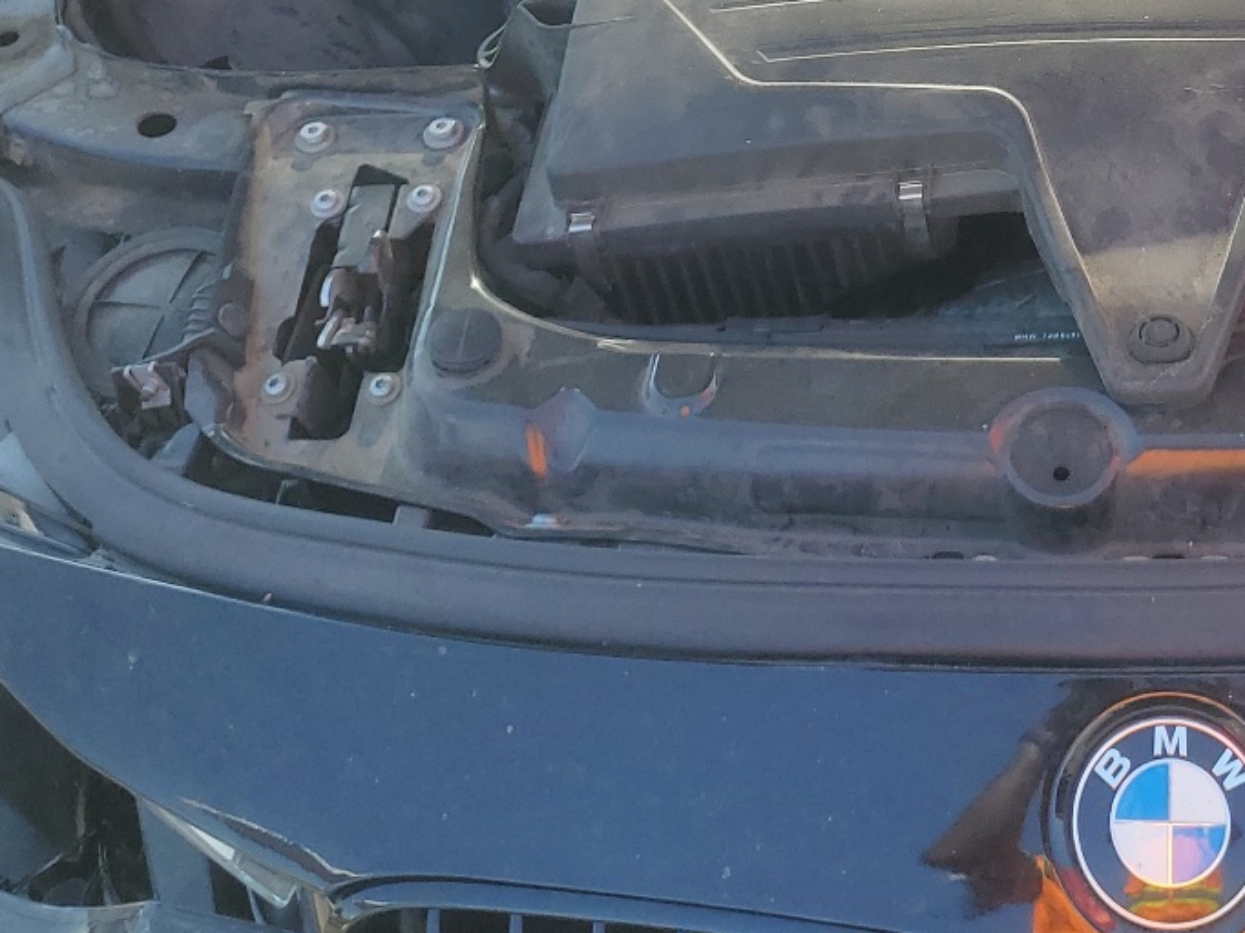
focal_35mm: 61
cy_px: -135
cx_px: 1123
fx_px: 2193
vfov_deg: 22.4
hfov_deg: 30.3
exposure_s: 1/588
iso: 50
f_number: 1.5
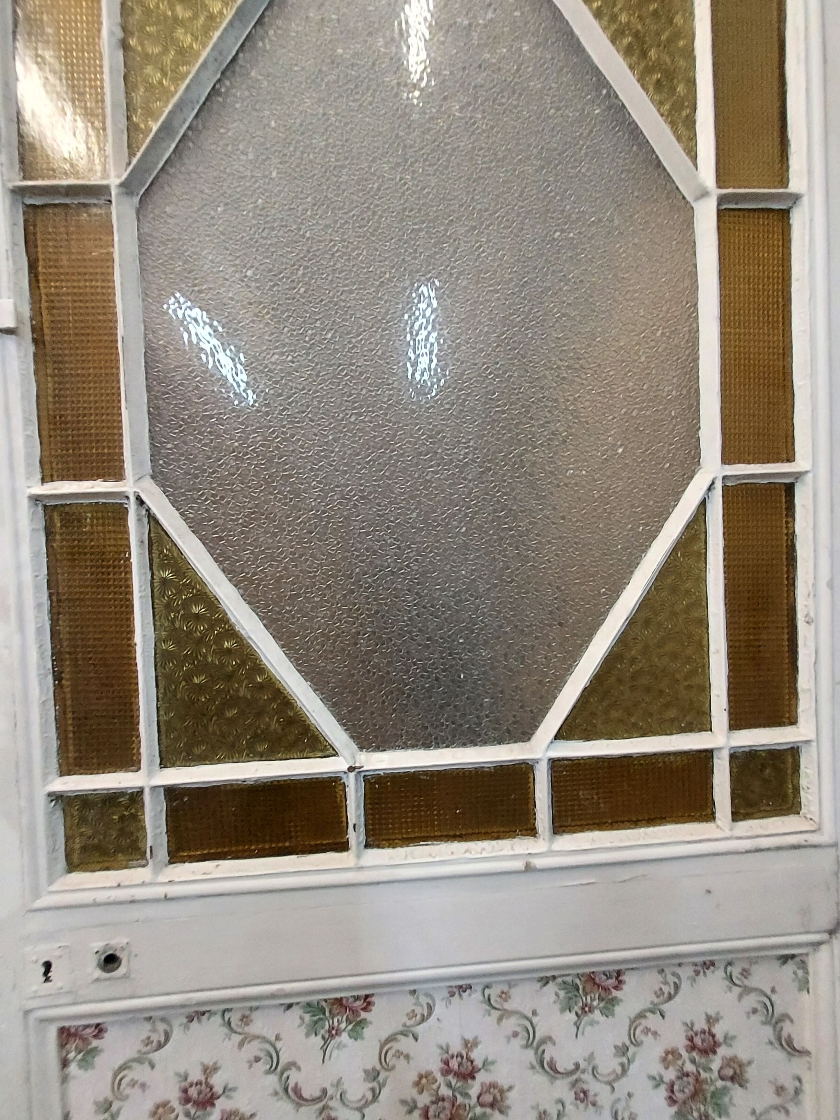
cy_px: 560
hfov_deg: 89.9
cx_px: 420
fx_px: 421
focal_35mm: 13
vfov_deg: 106.2
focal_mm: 1.42
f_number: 2.2
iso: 500
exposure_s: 1/25
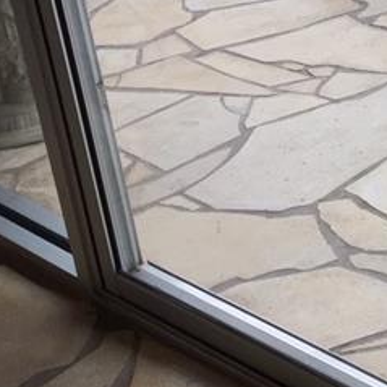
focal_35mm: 110
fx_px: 1391
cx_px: 588
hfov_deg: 14.7
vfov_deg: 15.7
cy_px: 65
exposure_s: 1/120
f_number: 2.2
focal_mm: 4.15
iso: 50
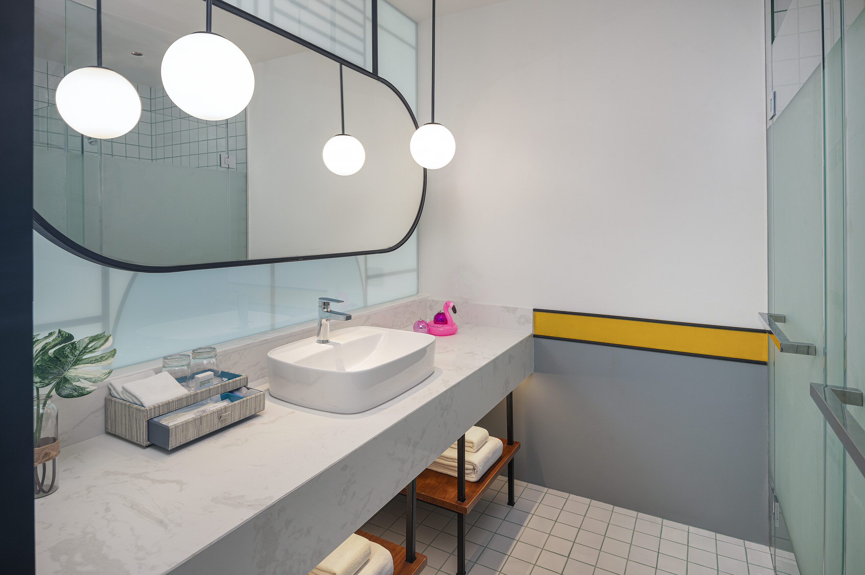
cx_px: 432
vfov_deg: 64.5
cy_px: 288
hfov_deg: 86.9
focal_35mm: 19
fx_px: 456
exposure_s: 1/10
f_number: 8
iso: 320
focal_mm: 19
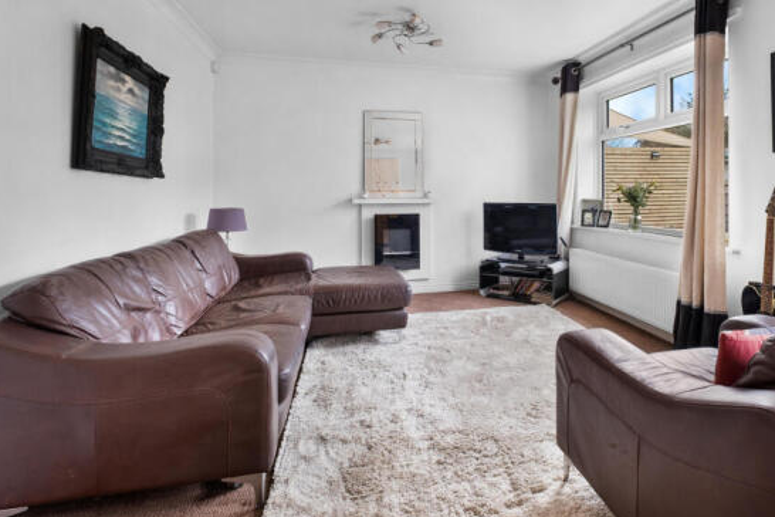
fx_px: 387
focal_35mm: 18
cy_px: 254
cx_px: 459
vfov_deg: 67.4
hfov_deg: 89.0
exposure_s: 1.5
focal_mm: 10
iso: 160
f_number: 8
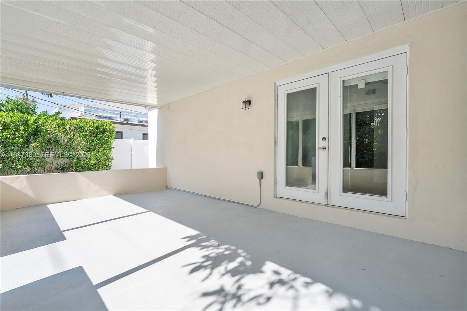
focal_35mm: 16
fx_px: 207
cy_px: 156
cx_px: 234
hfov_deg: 96.8
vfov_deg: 73.7
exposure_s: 1/400
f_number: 8
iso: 500
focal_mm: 16
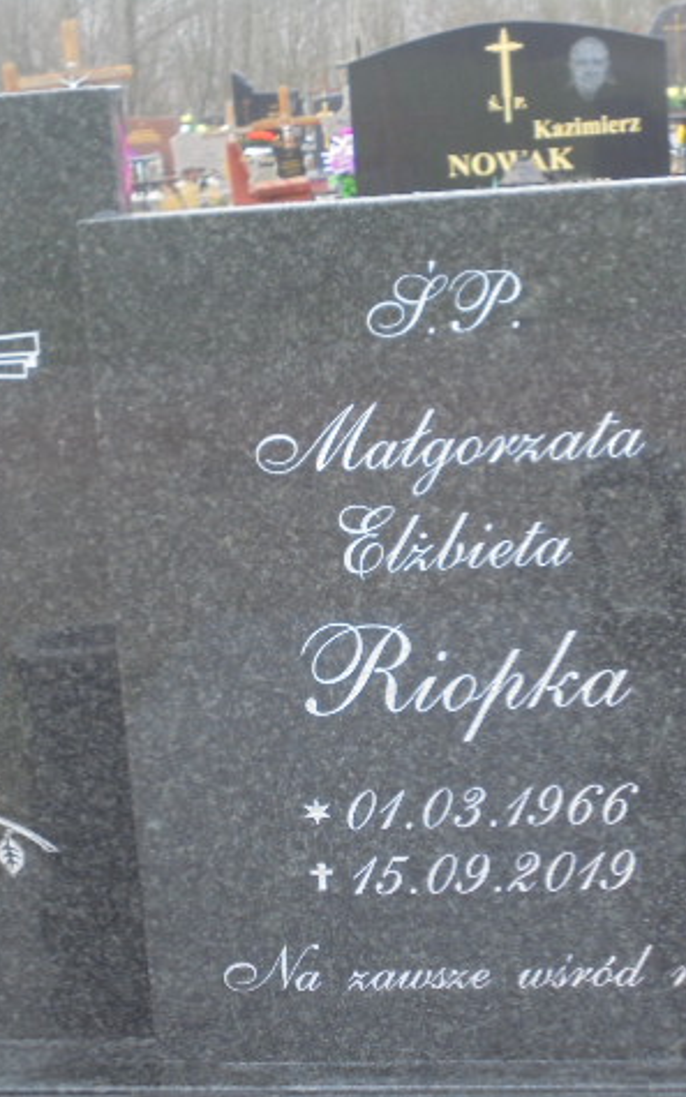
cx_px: 316
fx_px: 2392
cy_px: 550
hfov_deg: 16.3
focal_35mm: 80
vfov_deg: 25.8
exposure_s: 1/30
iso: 160
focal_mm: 10.1
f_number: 5.2
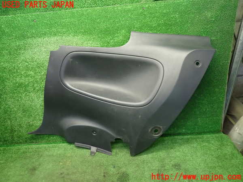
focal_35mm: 25
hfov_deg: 69.4
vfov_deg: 54.9
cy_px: 91
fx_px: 175
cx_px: 122
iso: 200
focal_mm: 4.5
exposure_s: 1/30
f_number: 2
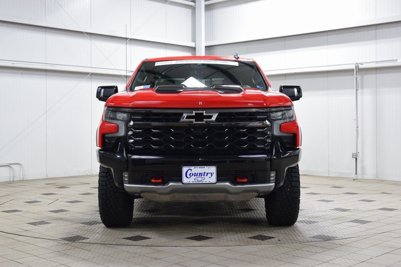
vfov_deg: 26.5
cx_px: 200
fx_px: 568
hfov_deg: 38.9
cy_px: 134
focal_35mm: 51
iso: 640
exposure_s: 1/15
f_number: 6.3
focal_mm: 34
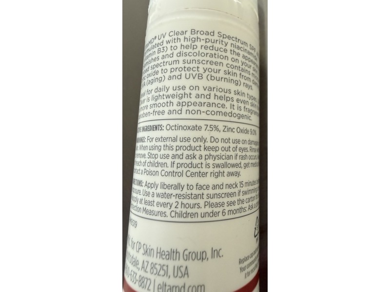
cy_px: 146
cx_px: 195
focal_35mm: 24
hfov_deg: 71.6
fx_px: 270
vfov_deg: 56.8
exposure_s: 1/62
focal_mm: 2.22
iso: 320
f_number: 2.2
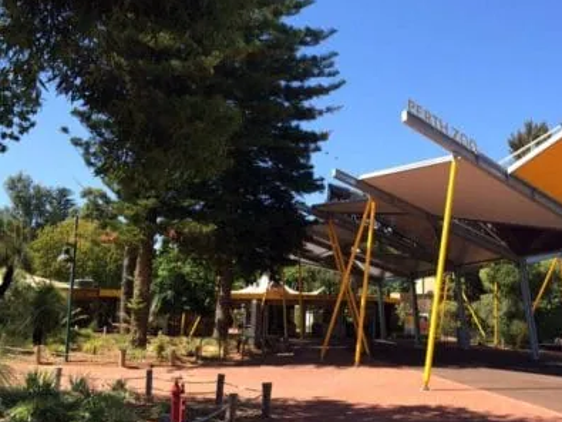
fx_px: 617
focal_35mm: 38
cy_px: 219
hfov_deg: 48.5
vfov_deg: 37.7
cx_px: 354
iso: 32
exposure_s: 1/1080
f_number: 2.2
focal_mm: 4.12
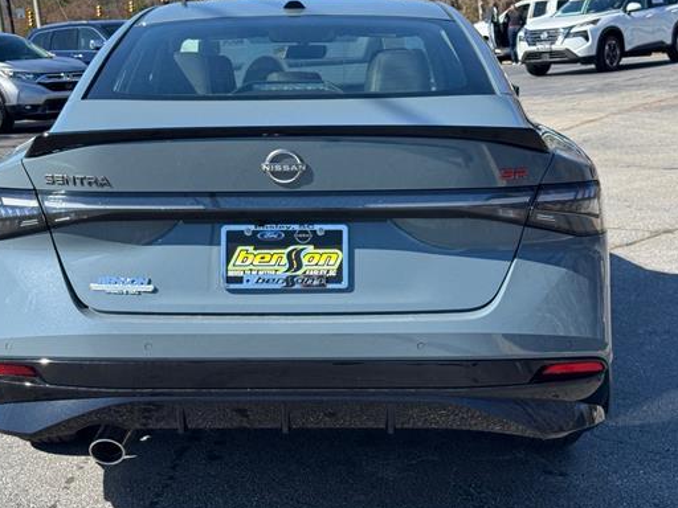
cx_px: 279
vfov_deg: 24.4
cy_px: 239
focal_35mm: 60
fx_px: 1175
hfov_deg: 32.1
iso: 64
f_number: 1.78
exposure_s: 1/2179
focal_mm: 6.76
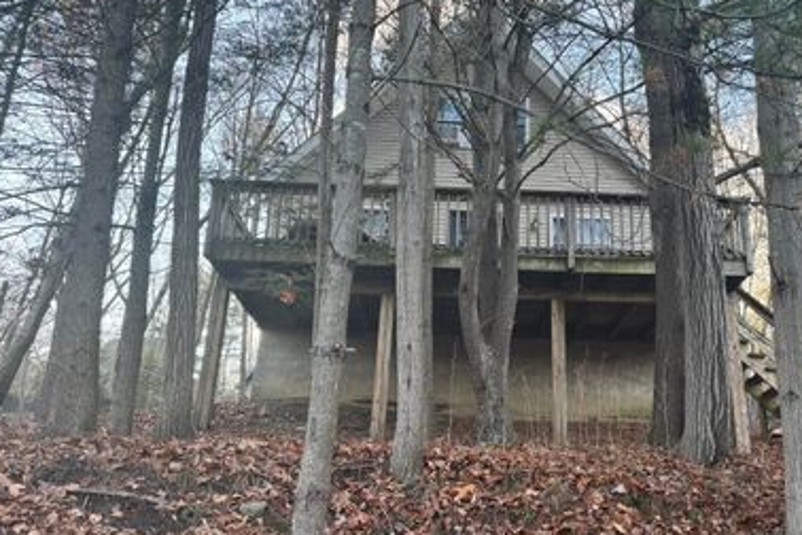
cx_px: 471
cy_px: 298
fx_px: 735
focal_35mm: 33
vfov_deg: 39.9
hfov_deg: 56.9
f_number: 1.78
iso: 80
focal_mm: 6.76
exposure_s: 1/166
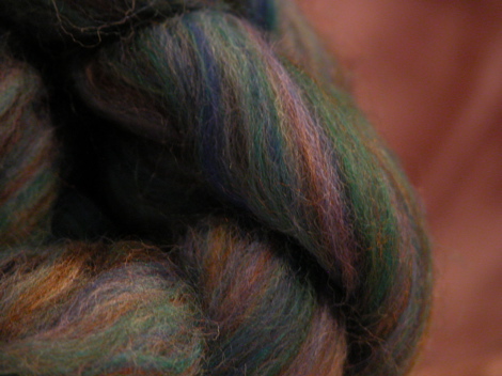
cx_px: 251
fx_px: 4058
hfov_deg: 7.1
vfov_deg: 5.3
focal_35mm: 280
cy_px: 188
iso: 400
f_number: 4.2
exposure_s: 1
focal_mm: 71.2
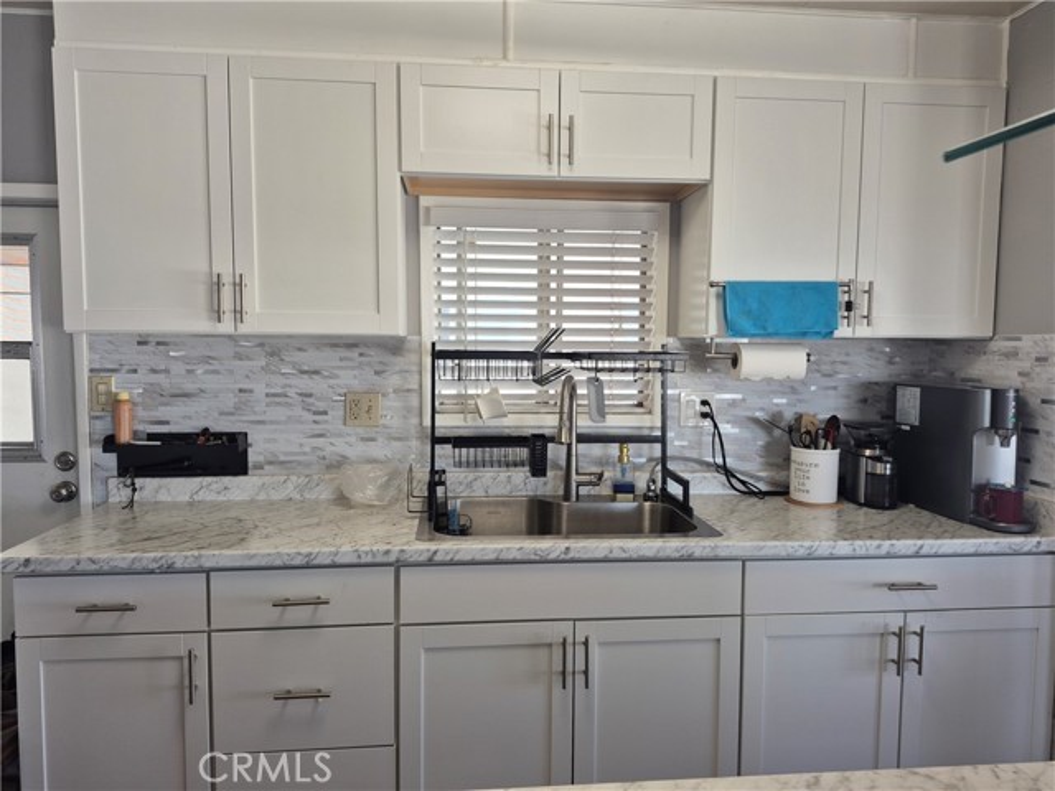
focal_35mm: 23
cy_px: 396
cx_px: 528
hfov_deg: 73.9
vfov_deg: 58.9
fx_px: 701
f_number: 1.8
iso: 40
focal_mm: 5.4
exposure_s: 1/53
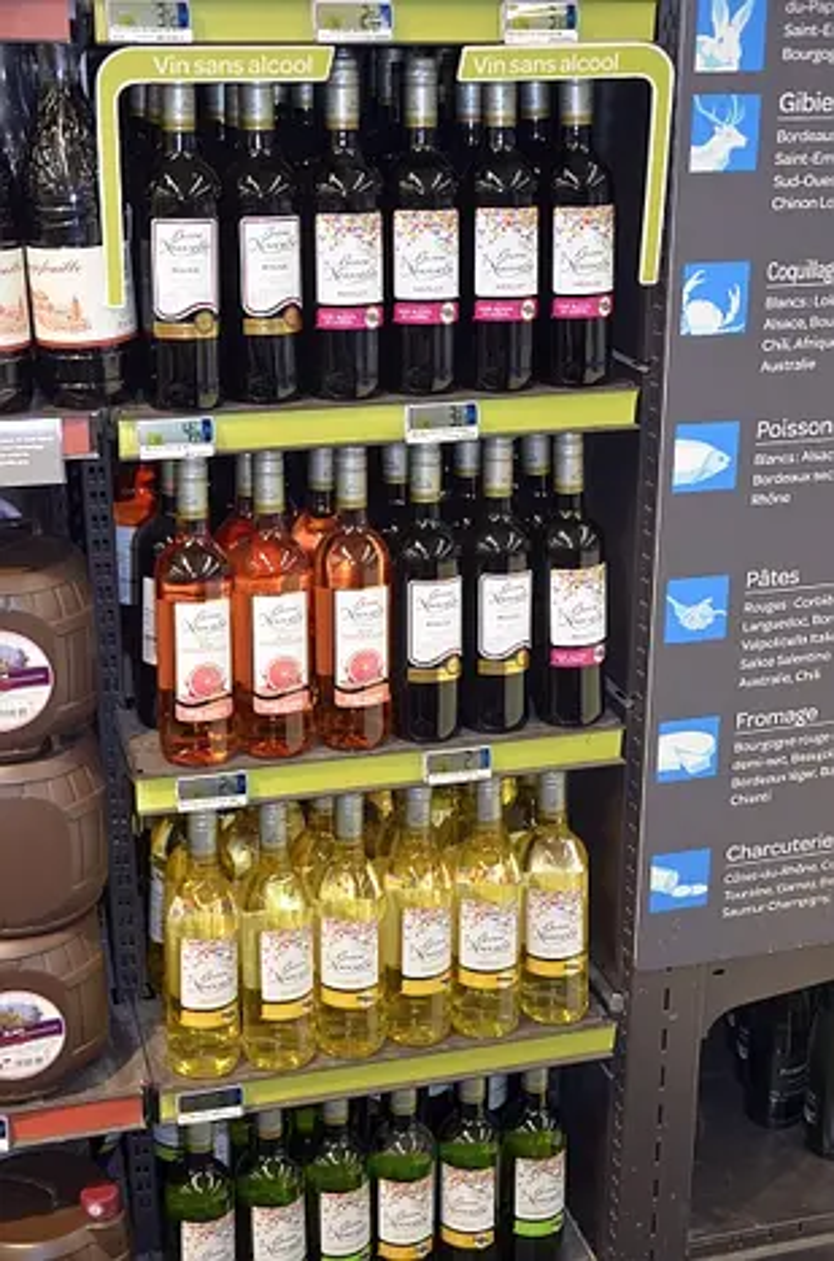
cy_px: 630
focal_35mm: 51
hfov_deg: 26.3
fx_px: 1781
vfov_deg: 39.0
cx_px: 417
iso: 800
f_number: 4.2
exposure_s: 1/60
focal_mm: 34
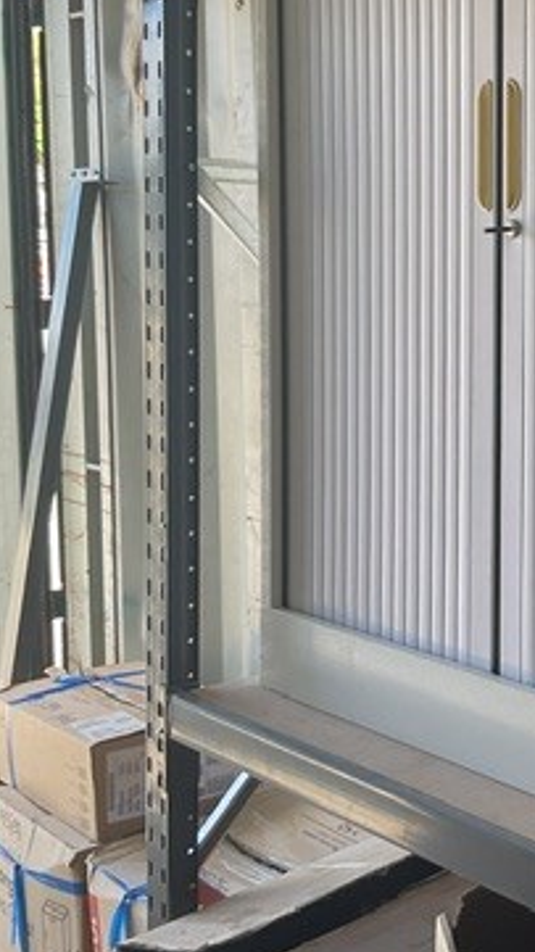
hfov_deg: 20.3
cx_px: 609
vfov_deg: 37.1
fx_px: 1413
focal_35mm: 56
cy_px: 374
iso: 32
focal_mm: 3
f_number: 1.8
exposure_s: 1/120
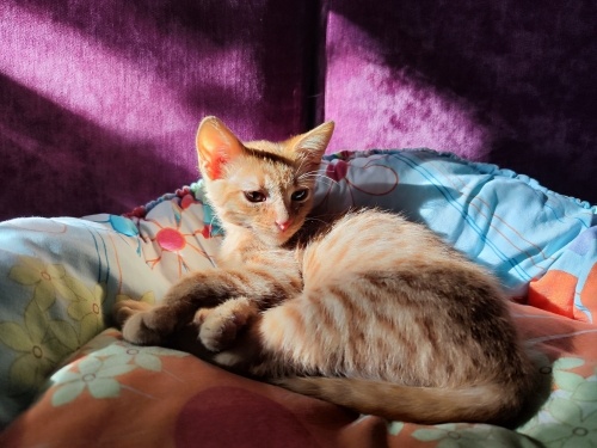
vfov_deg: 58.9
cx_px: 298
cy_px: 224
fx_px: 397
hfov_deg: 73.9
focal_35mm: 23
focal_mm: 7.01
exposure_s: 1/100
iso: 324
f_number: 1.69
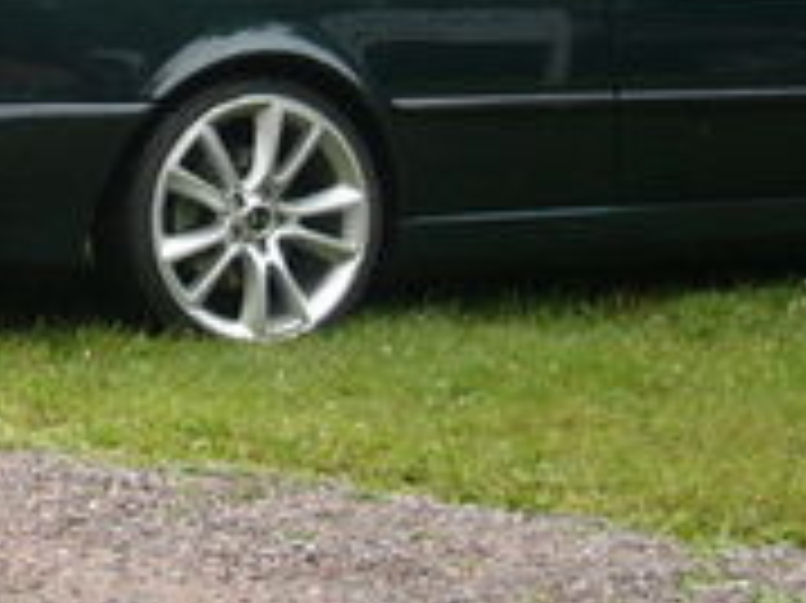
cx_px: -41
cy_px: 63
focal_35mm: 125
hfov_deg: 15.4
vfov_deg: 11.8
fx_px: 2909
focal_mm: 5.8
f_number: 2.8
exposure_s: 1/125
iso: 50
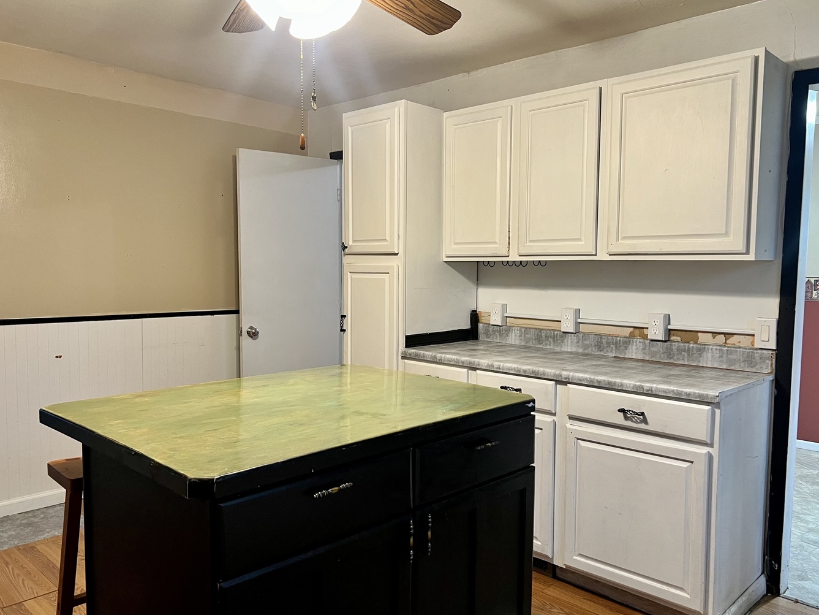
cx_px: 419
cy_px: 311
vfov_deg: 49.8
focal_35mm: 28
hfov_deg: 63.4
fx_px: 663
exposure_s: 1/60
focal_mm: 5.7
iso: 100
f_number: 1.5
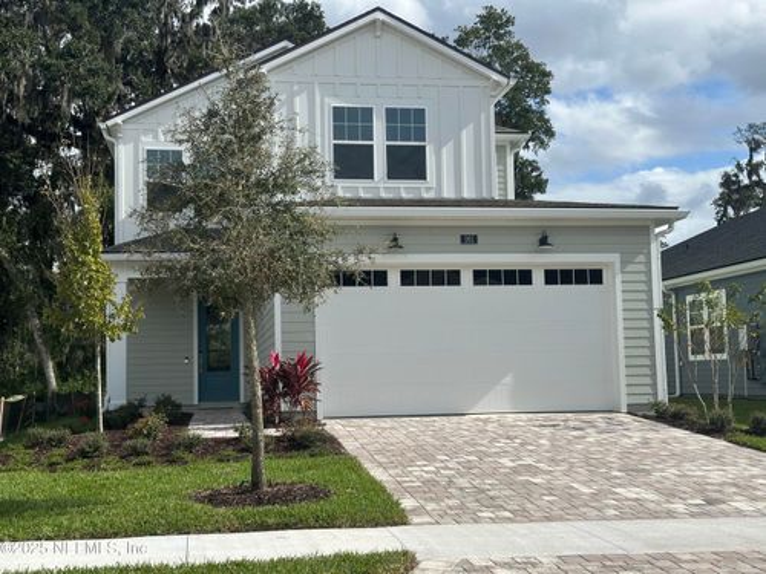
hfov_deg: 39.7
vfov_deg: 30.3
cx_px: 383
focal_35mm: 48
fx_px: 1062
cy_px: 287
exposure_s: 1/5556
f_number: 1.78
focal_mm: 6.86
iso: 64
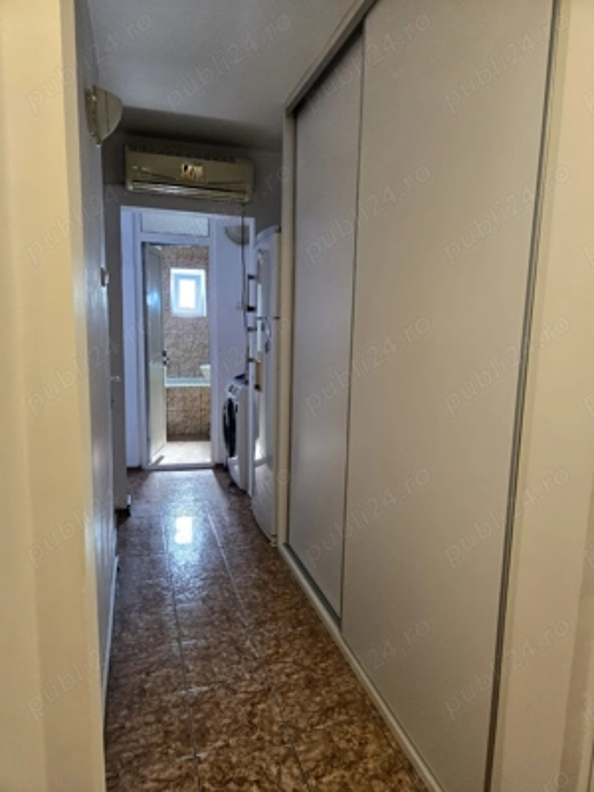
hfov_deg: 58.9
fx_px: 526
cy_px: 396
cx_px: 297
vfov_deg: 73.9
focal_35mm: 23
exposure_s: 1/101
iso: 250
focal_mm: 5.4
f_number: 1.8
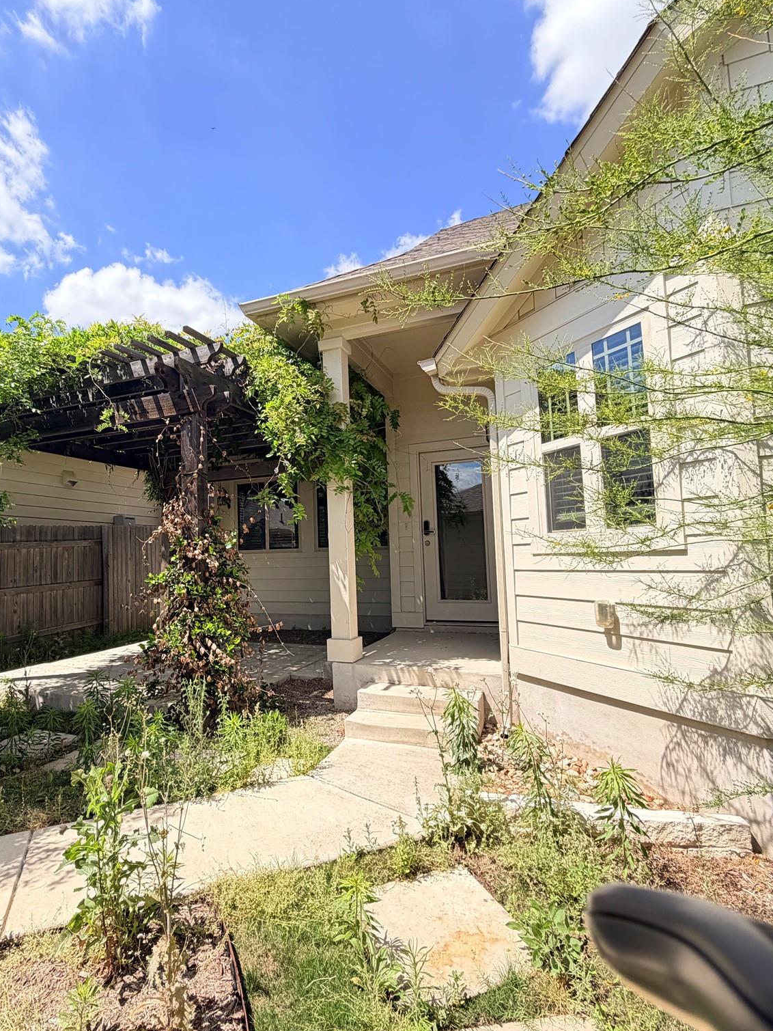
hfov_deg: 68.1
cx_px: 312
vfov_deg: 84.7
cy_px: 510
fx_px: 566
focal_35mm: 19
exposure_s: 1/770
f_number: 2.2
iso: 40
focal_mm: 2.22
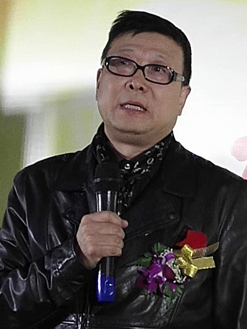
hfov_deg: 5.9
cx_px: 124
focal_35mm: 253
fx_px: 2405
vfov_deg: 7.8
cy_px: 164
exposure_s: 1/100
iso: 89
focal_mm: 3.95
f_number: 1.8
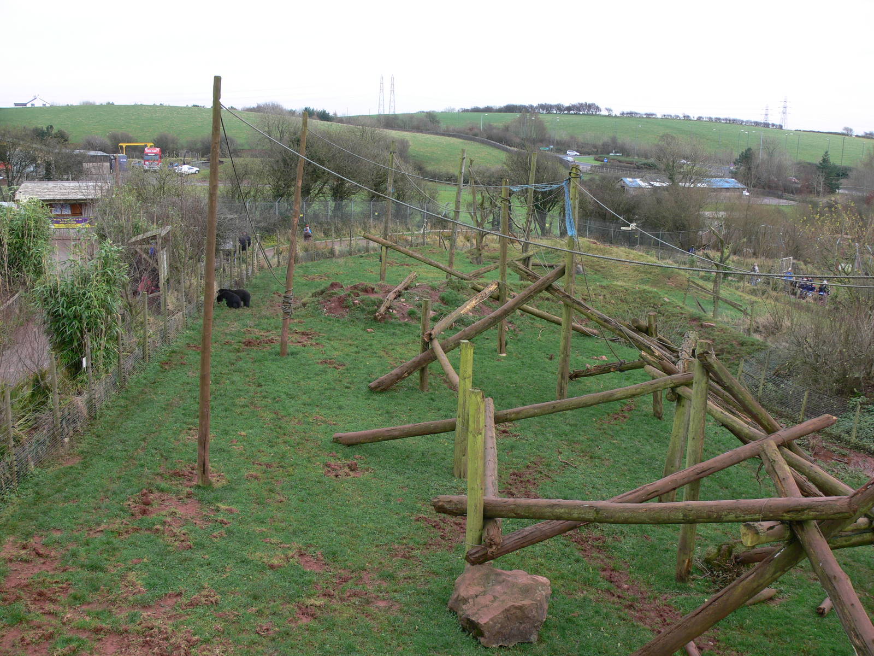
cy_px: 328
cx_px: 437
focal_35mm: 35
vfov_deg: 40.7
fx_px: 884
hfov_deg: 52.6
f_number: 4
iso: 80
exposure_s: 1/50
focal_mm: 7.4
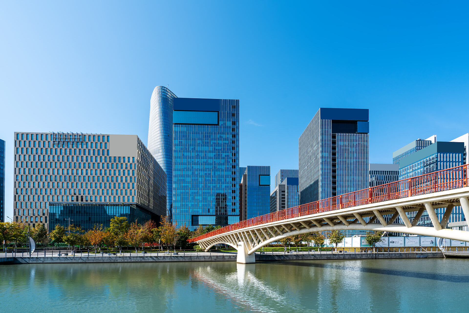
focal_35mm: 16
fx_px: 208
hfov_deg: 96.7
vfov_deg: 73.8
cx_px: 234
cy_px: 156
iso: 100
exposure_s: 1/160
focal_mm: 16
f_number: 11
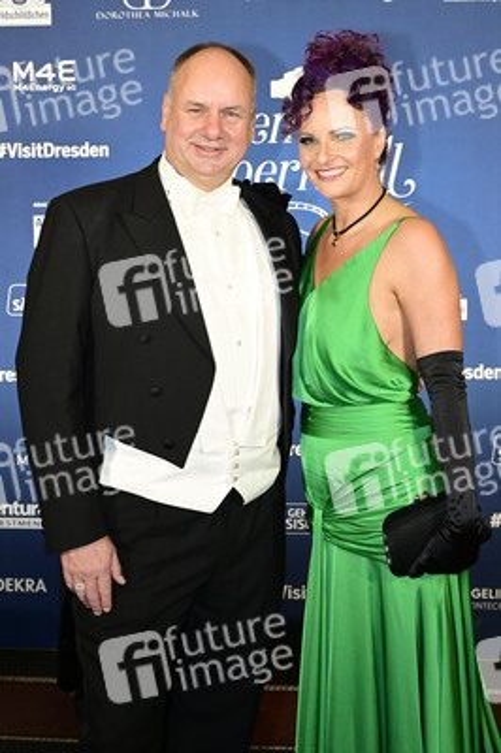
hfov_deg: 31.8
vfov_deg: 46.4
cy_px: 376
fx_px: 878
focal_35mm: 42
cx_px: 250
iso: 4000
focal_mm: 42
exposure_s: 1/200
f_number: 7.1
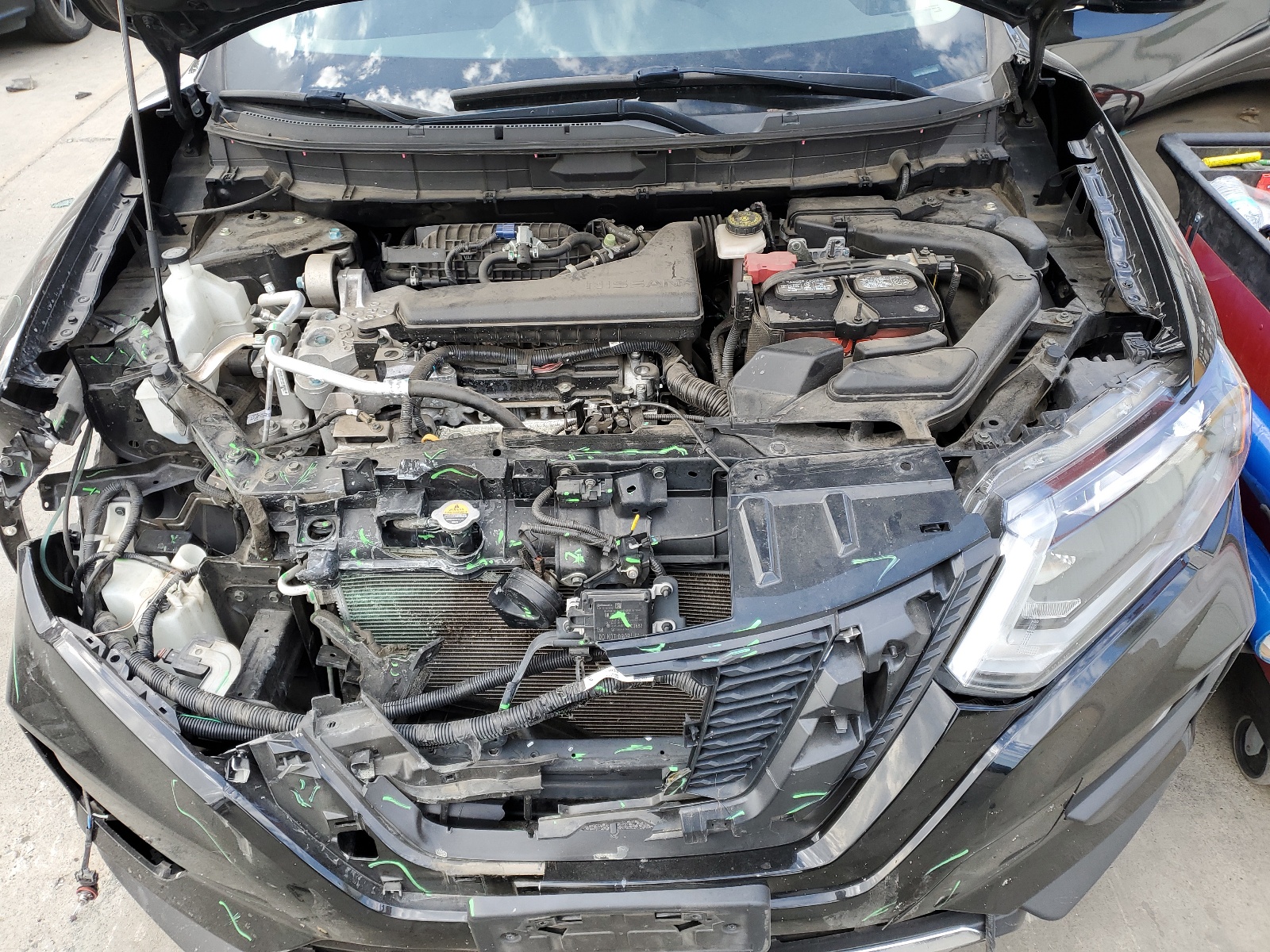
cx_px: 635
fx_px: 954
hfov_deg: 67.3
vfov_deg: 53.1
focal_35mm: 26
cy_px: 476
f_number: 1.5
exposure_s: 1/256
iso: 50
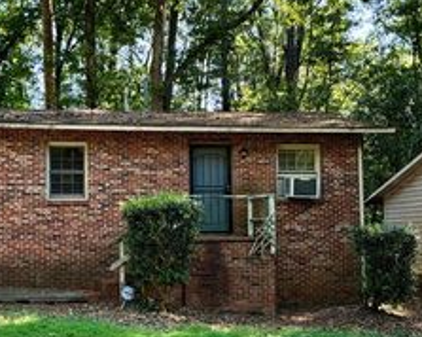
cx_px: 178
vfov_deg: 26.6
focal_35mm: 57
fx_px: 711
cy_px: 186
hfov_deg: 33.0
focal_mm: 5.96
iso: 50
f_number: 1.6
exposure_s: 1/160
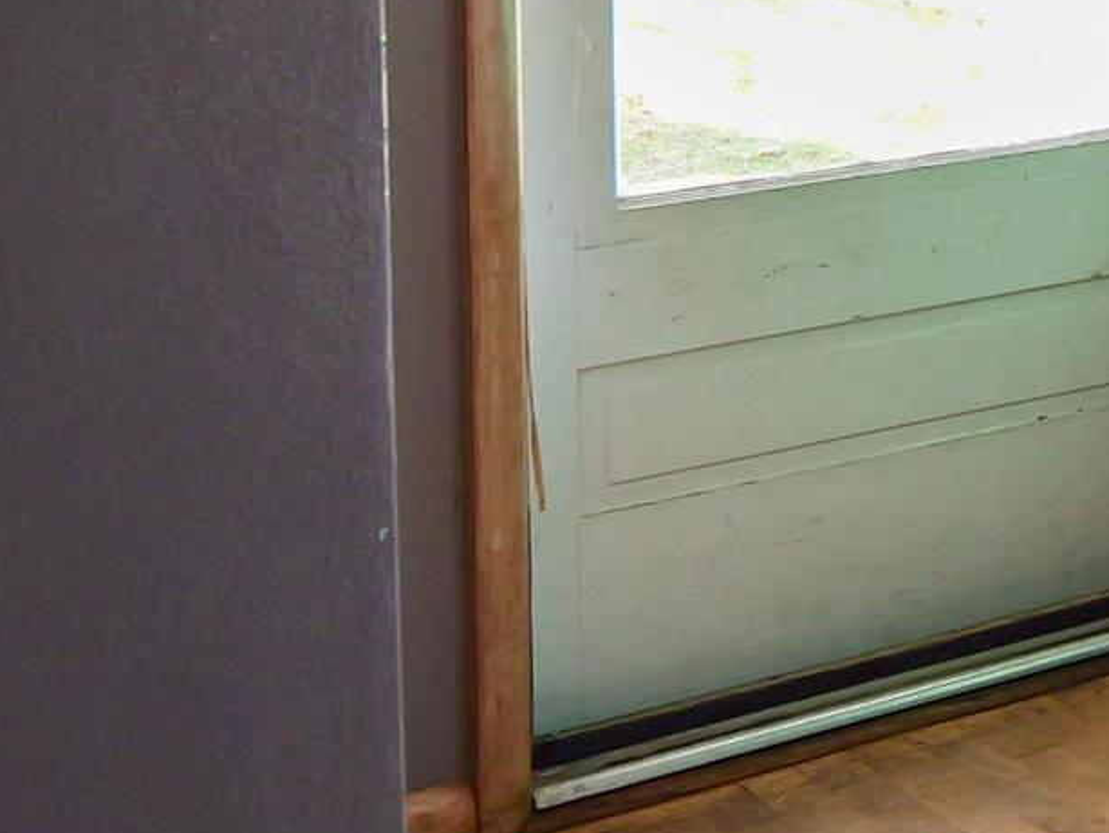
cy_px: -282
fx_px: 2884
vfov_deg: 15.5
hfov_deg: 19.6
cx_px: 1550
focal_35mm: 90
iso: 250
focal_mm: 9
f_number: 3.1
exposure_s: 1/60
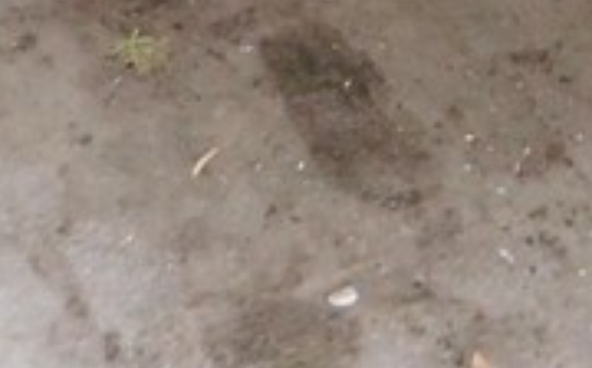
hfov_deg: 14.8
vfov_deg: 8.3
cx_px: 595
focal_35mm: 139
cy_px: -631
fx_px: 2240
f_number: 3
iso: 400
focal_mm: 4
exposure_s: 1/25
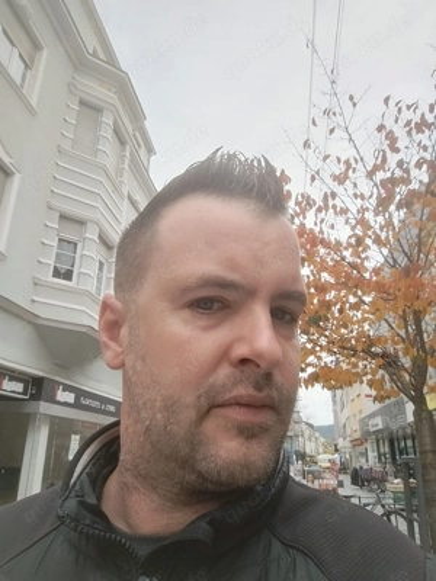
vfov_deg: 71.6
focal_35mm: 24
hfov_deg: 56.8
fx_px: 403
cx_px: 218
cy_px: 290
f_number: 2.4
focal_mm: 3.26
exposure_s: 1/458
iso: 50
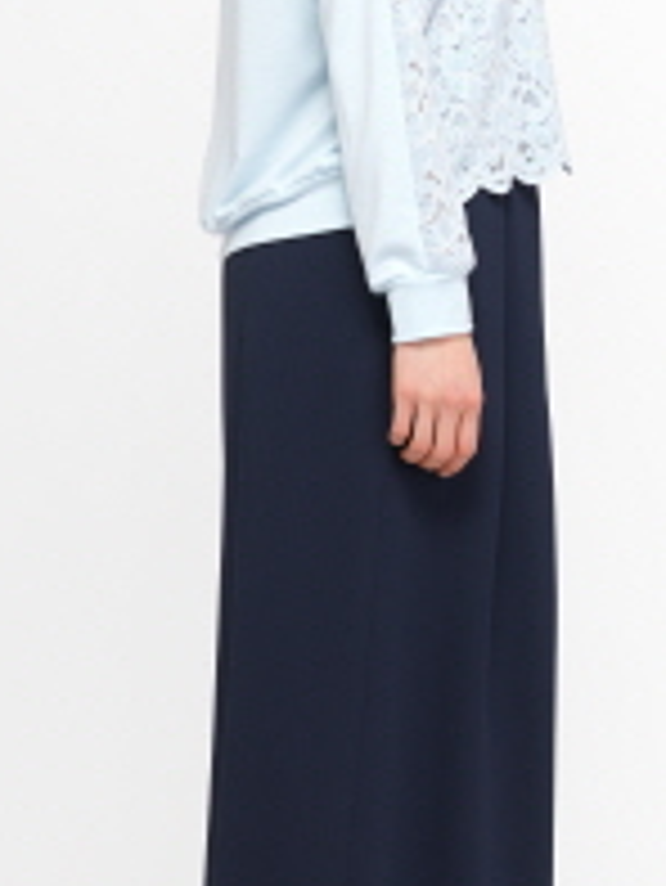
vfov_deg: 10.4
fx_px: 4843
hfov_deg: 7.9
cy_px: 67
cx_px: 459
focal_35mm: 189
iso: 100
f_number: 9
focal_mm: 80
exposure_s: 1/250
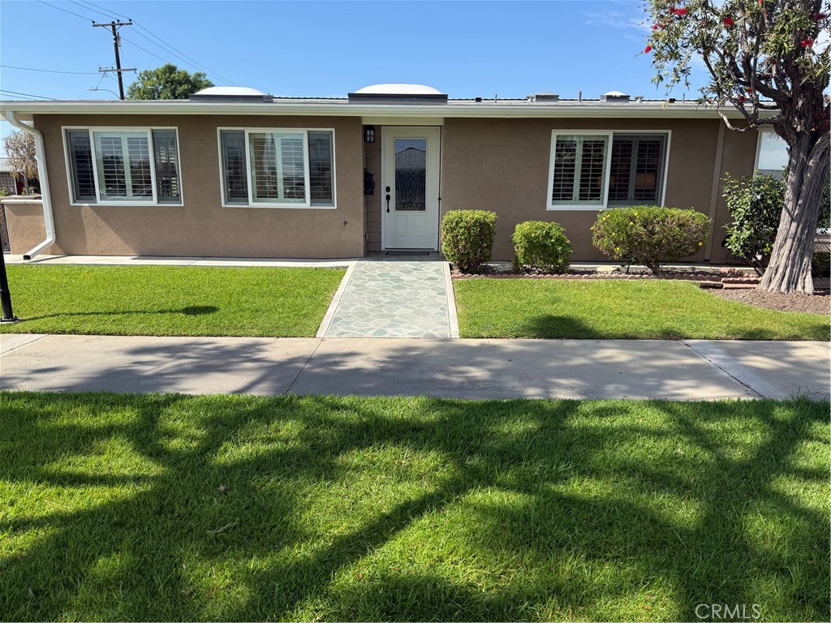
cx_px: 416
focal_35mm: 24
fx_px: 576
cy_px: 312
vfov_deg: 56.8
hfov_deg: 71.6
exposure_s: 1/2907
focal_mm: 6.76
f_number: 1.78
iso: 80
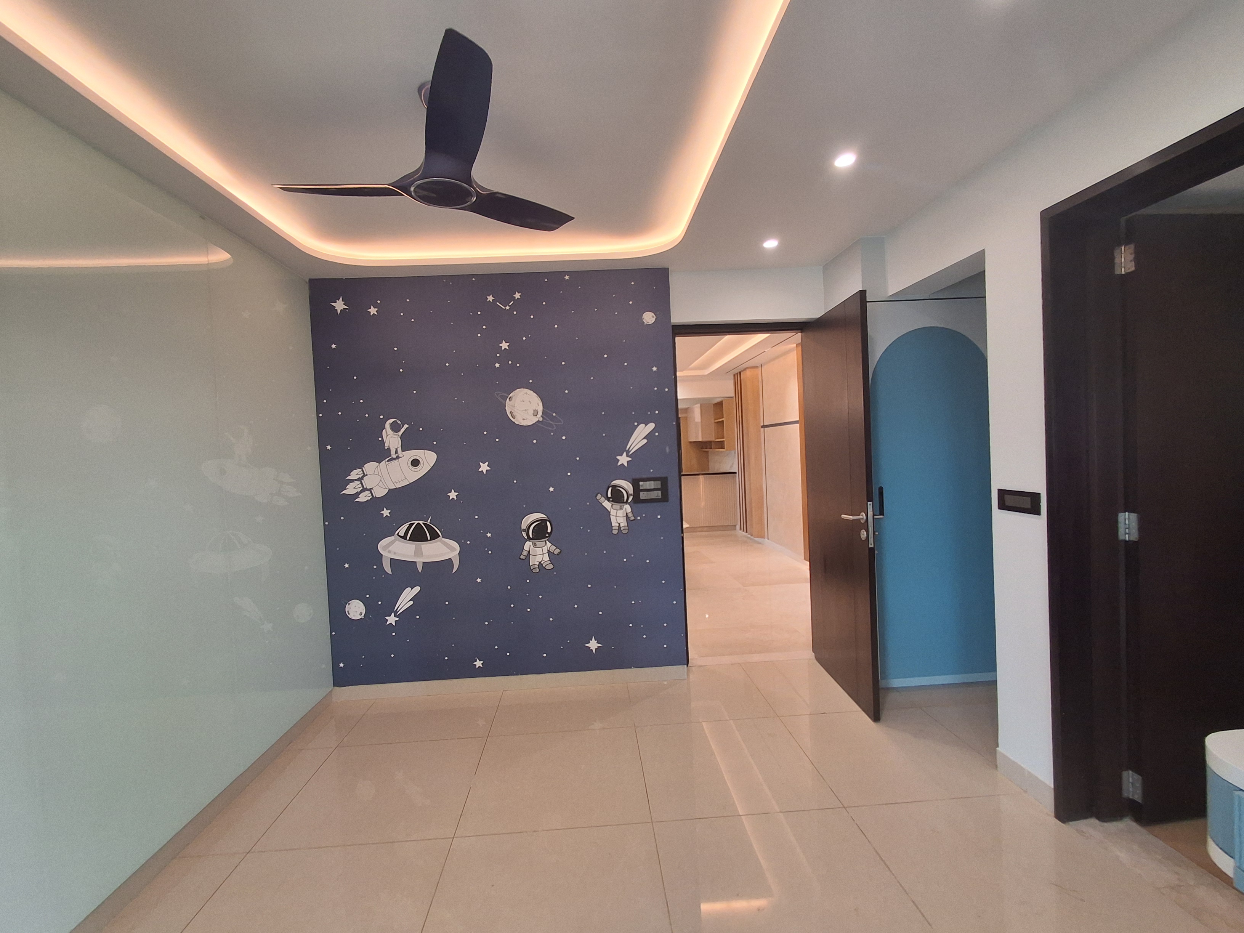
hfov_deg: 94.5
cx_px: 622
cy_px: 466
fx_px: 575
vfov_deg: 78.1
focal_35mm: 16
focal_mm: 1.64
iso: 100
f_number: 2.2
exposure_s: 1/50
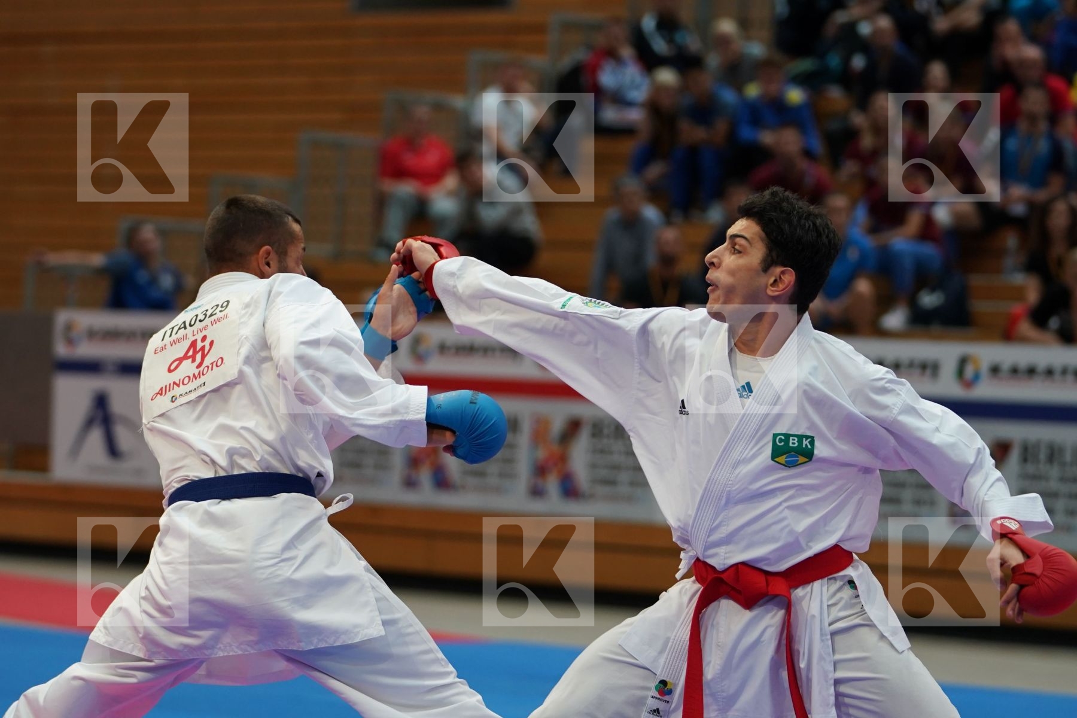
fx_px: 5026
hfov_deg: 12.2
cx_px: 538
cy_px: 359
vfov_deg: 8.2
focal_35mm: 168
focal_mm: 112
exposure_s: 1/1000
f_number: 2.8
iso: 1250
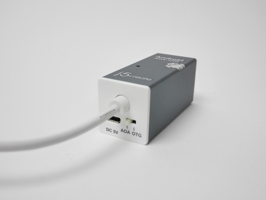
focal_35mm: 40
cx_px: 133
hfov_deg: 46.8
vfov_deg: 36.0
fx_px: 308
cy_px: 100
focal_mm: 20
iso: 800
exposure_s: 1/80
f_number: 8
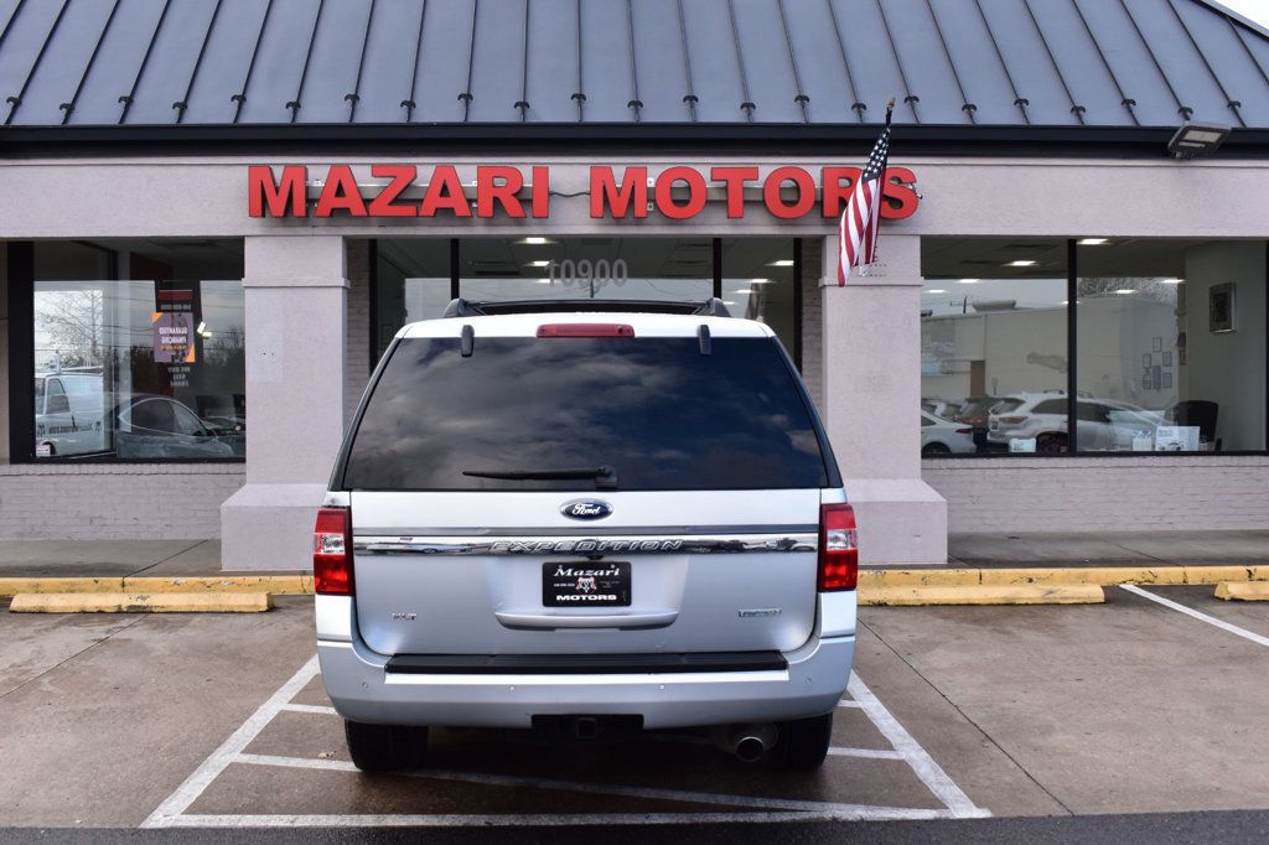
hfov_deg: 49.6
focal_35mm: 39
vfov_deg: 34.2
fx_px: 1374
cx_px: 634
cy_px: 422
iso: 400
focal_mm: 26
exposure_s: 1/160
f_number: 9
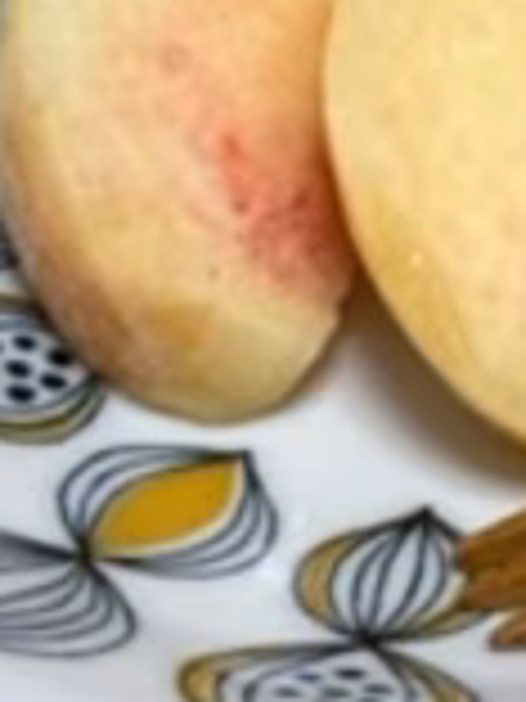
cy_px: 68
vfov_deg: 15.8
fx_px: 2492
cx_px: 557
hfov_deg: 11.9
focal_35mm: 123
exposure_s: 1/60
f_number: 1.78
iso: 80
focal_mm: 6.86
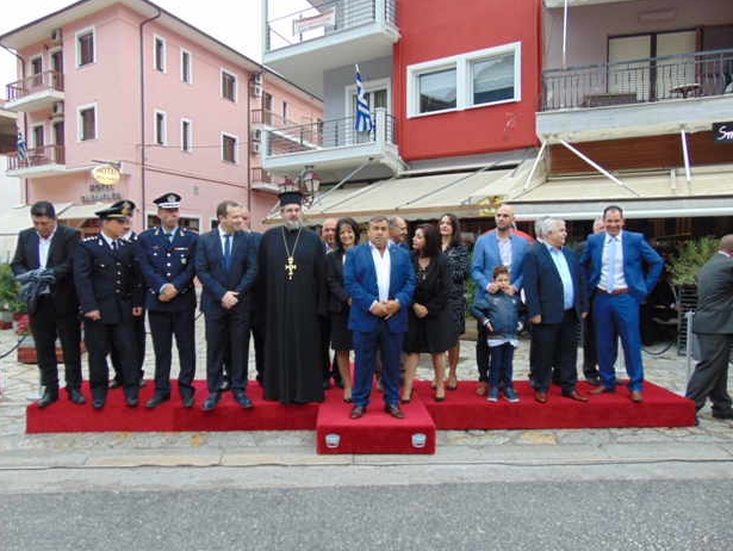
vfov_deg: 53.1
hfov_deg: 67.3
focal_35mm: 26
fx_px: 551
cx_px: 371
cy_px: 274
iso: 80
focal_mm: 4.5
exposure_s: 1/40
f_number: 3
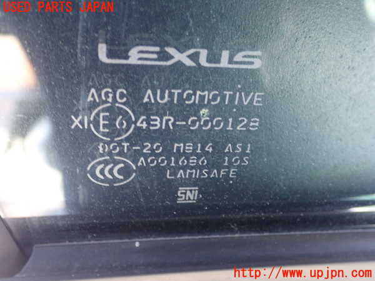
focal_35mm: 40
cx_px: 188
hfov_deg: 46.8
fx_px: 433
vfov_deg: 36.0
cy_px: 140
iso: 800
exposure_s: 1/20
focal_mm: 7.34
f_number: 2.8
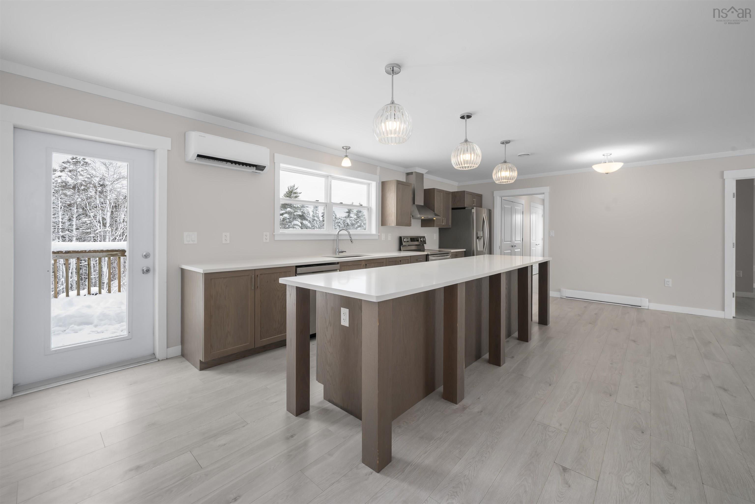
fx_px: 294
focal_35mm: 14
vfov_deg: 81.2
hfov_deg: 104.2
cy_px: 252
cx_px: 378
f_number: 10
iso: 400
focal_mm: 14
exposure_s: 1/50
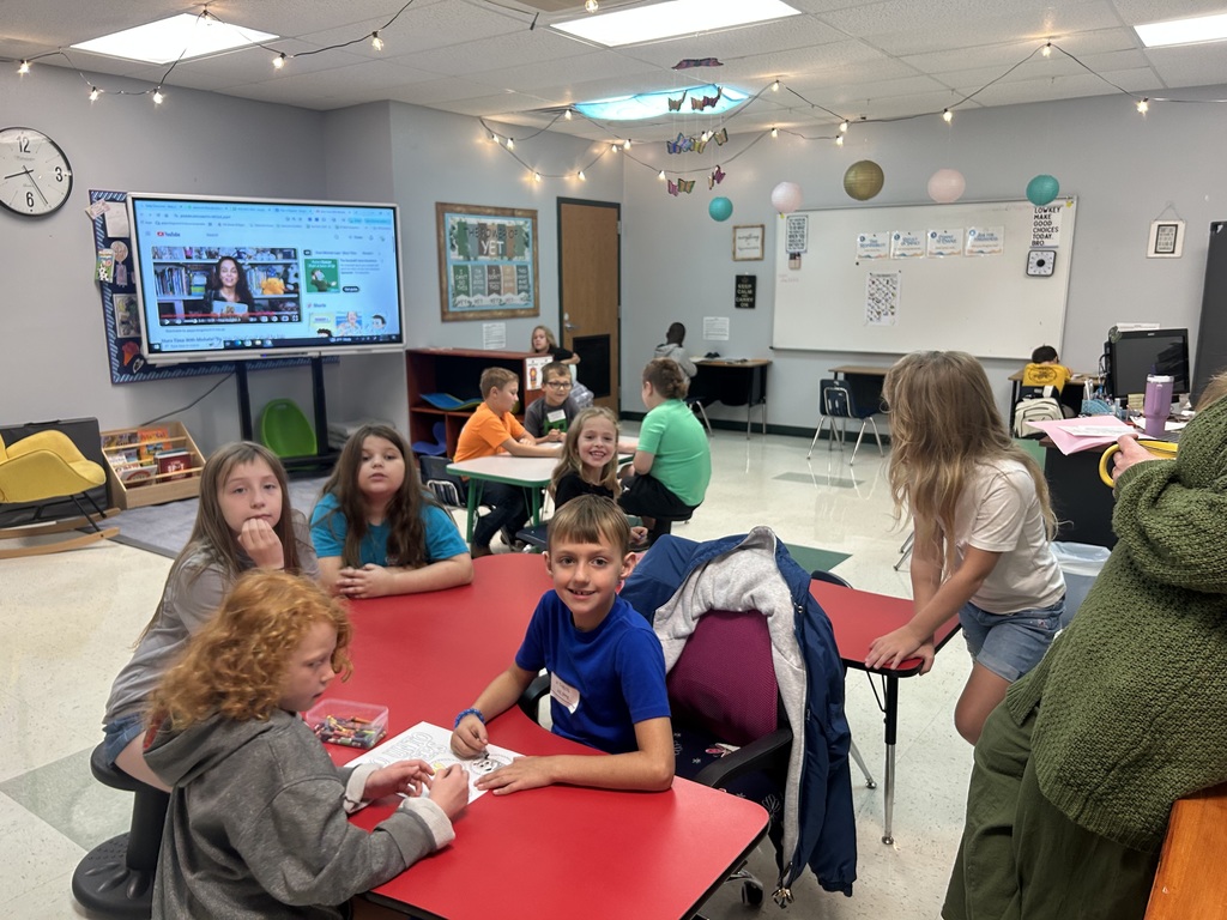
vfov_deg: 53.1
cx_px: 614
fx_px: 922
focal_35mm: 26
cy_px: 460
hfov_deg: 67.3
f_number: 1.5
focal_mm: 5.7
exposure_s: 1/60
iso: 125
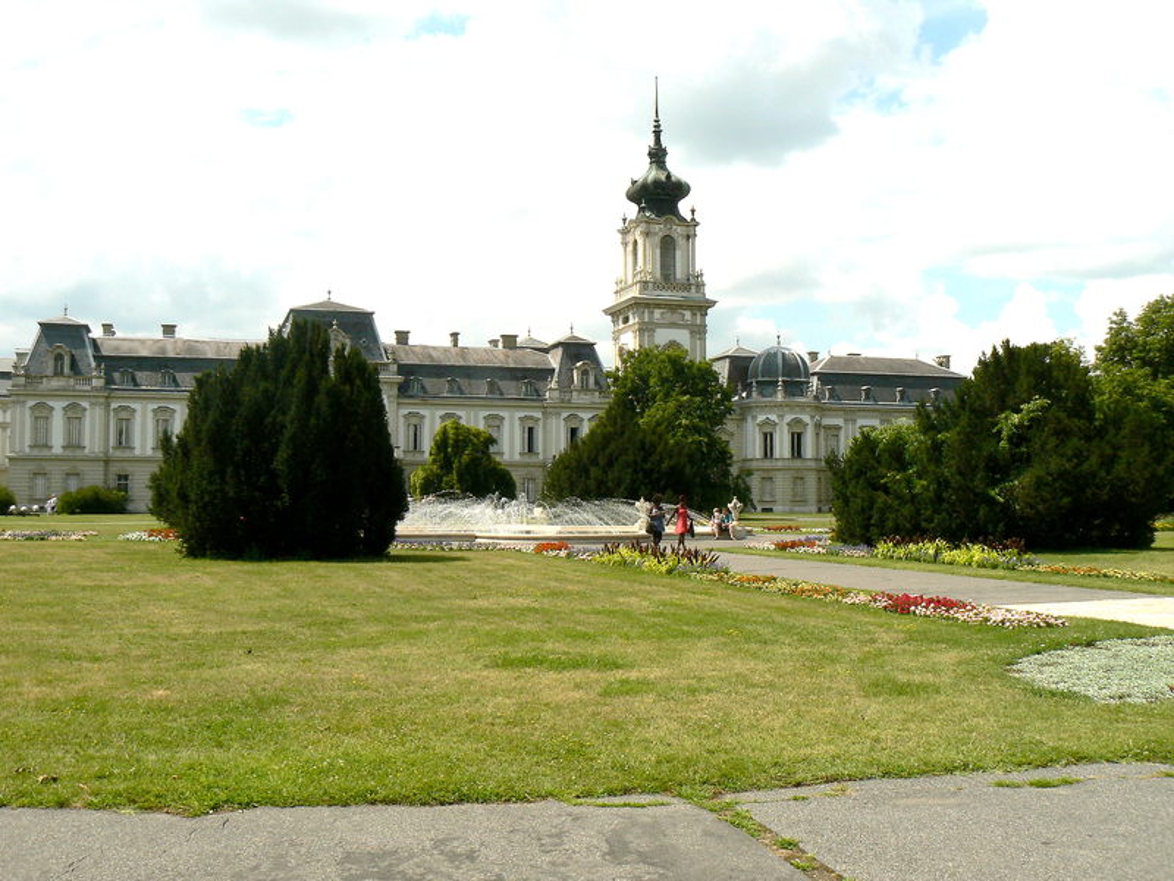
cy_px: 440
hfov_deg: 51.4
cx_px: 587
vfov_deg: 39.7
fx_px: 1221
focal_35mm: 36
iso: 80
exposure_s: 1/400
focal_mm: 6
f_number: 8
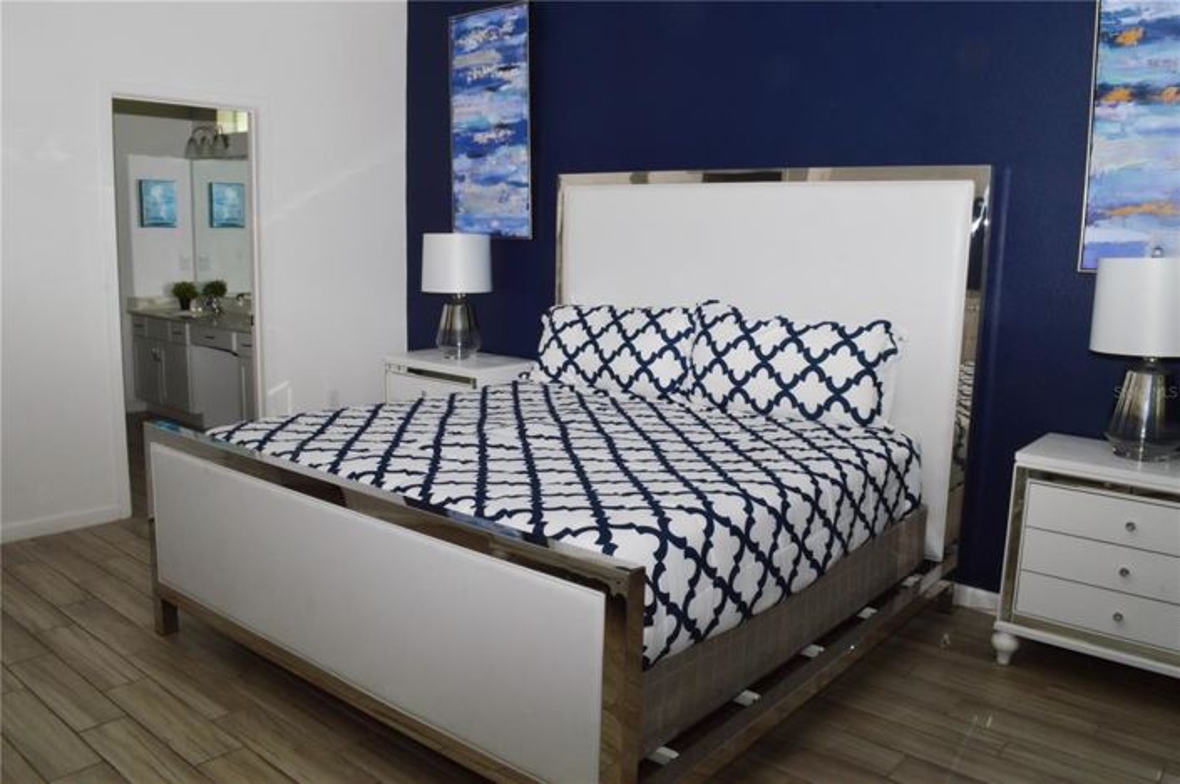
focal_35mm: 27
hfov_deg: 67.5
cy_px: 392
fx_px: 884
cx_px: 590
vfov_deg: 47.8
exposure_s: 1/60
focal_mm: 18
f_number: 22
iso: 400
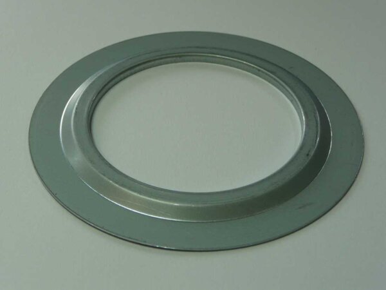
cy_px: 145
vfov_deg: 21.9
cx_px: 193
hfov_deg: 29.0
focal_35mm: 67
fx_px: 747
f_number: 4.5
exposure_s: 1/80
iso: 100
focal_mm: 11.3
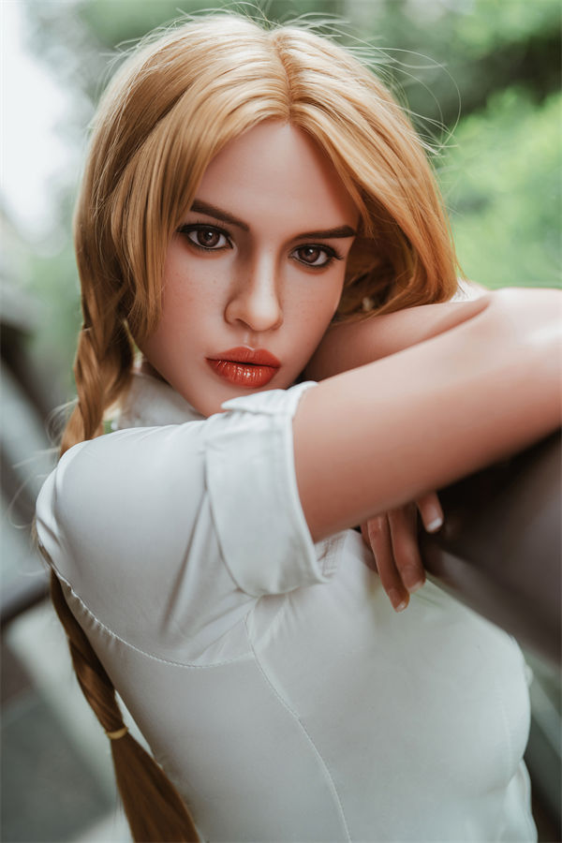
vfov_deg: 39.6
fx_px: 1171
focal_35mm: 50
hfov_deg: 27.0
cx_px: 281
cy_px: 422
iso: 100
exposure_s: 1/160
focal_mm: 50
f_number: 2.2
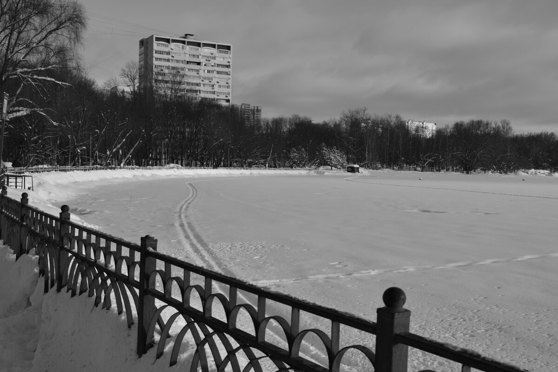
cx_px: 279
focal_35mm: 38
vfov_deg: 35.5
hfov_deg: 51.3
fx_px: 581
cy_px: 186
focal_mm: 25
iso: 100
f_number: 8
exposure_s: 1/250
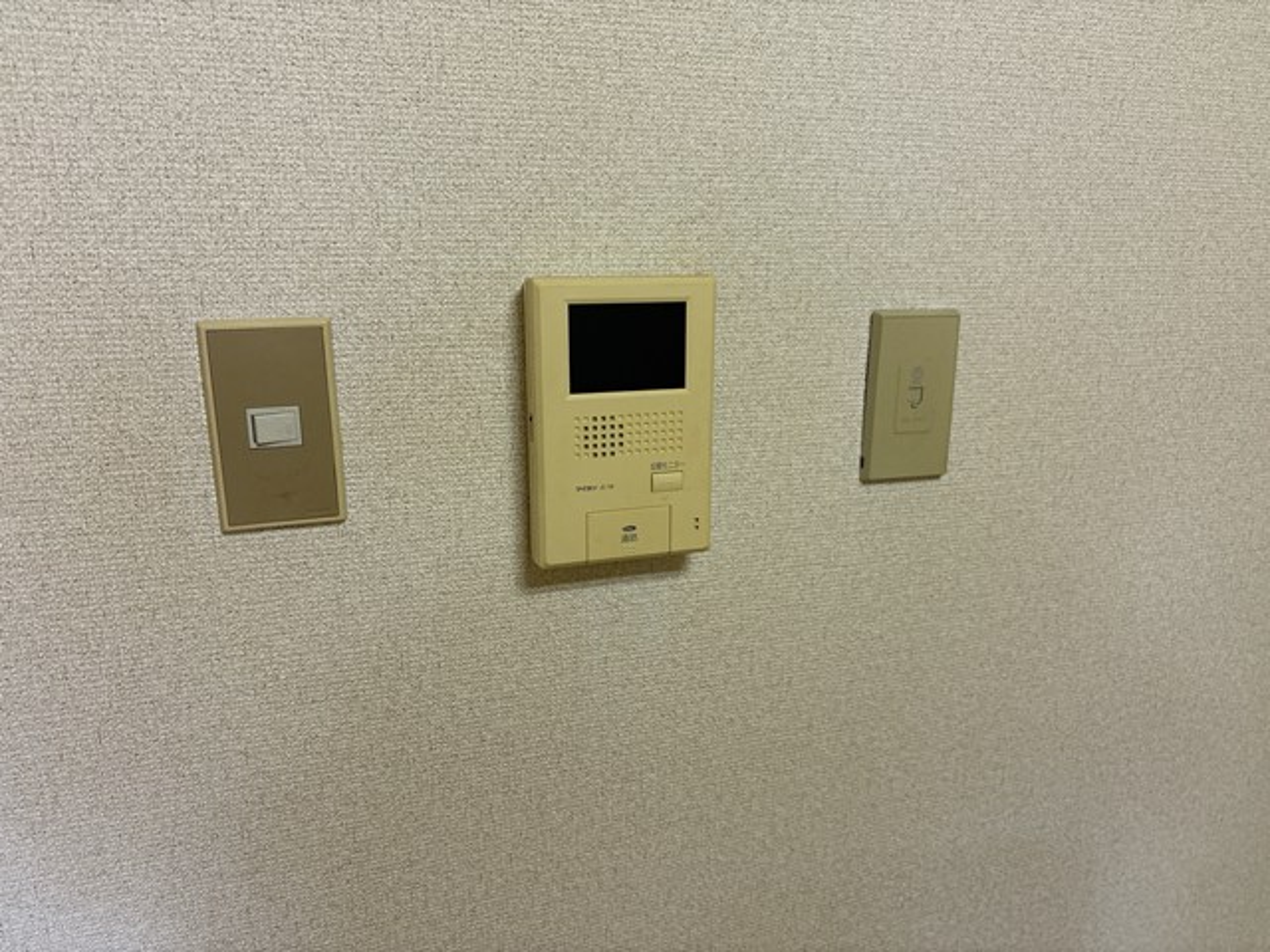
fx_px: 954
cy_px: 476
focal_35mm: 26
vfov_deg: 53.1
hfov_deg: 67.3
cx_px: 635
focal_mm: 5.96
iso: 100
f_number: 1.6
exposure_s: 1/100
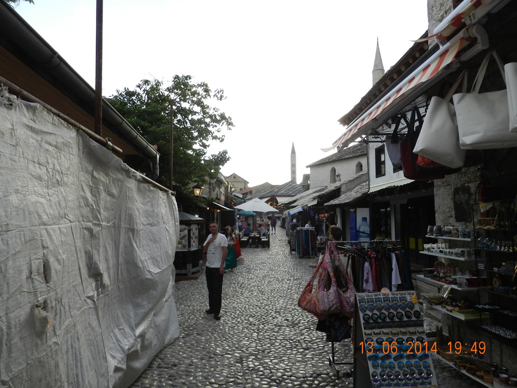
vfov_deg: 58.9
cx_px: 258
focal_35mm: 23
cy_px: 194
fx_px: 344
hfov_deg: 73.9
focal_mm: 4
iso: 160
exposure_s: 1/200
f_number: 3.4
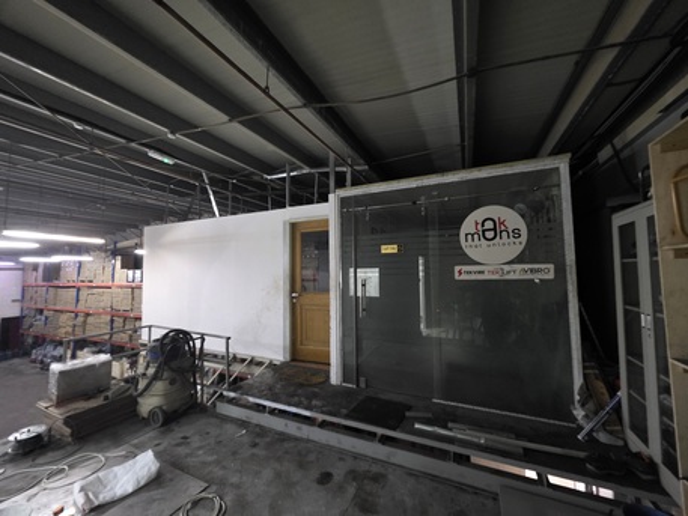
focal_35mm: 13
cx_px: 344
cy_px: 258
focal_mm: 2.2
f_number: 1.9
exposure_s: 1/33.3
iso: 1000
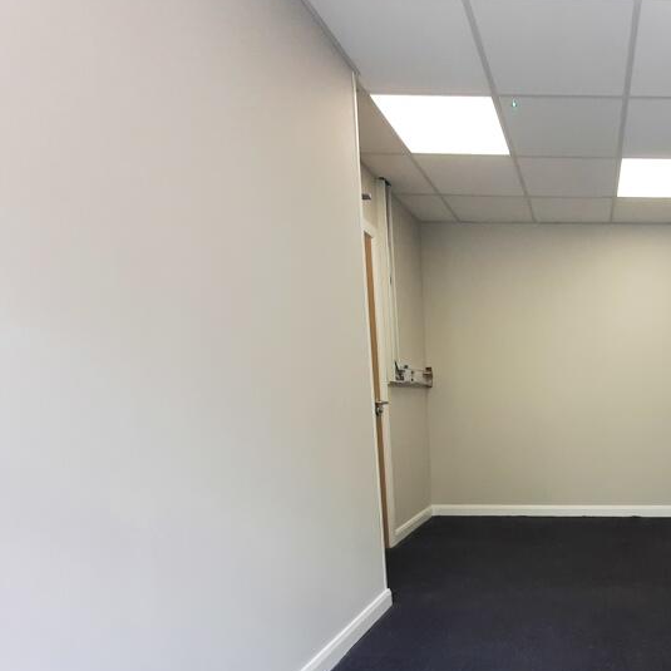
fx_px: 482
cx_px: 592
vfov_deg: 67.0
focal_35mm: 22
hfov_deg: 60.1
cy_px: 468
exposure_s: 1/100
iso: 80
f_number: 2.2
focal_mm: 1.74
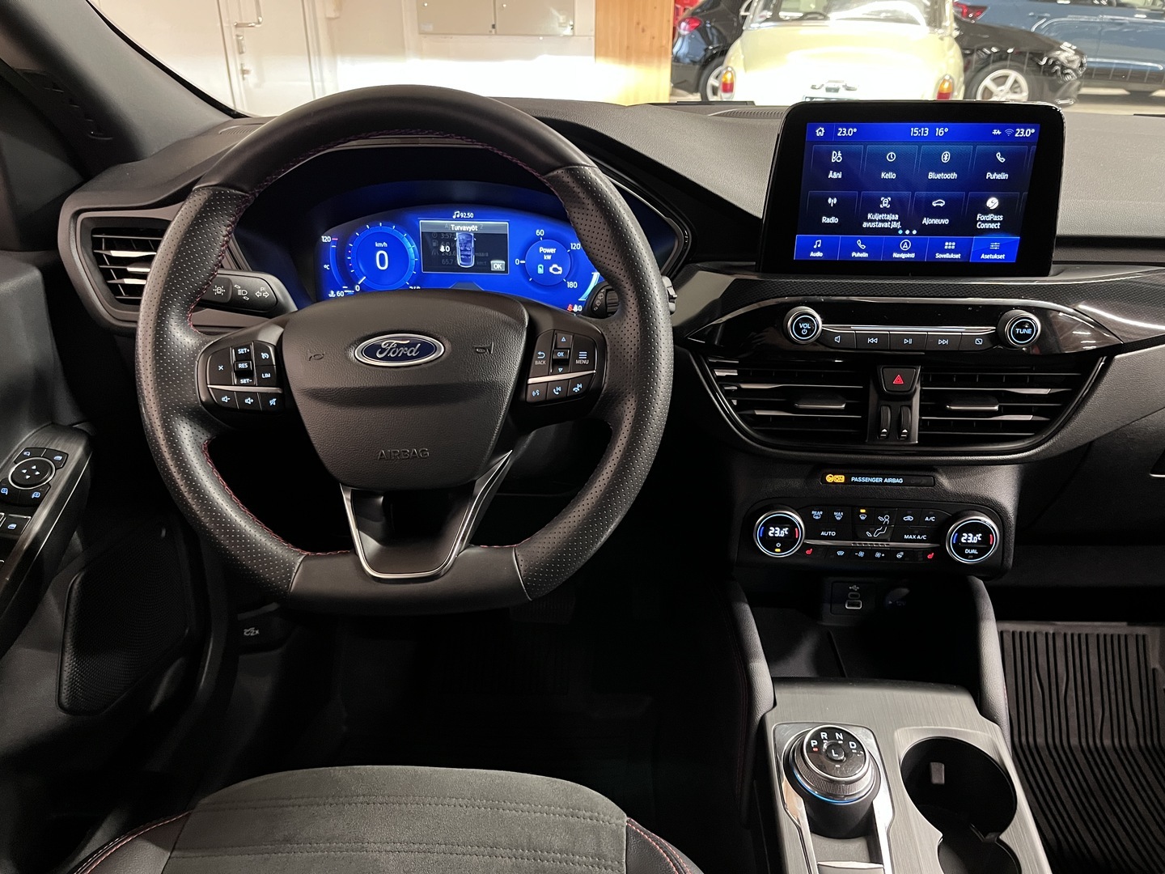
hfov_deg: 67.3
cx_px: 582
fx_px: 875
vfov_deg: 53.1
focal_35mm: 26
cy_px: 437
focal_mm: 5.1
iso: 640
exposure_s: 1/28
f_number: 1.6
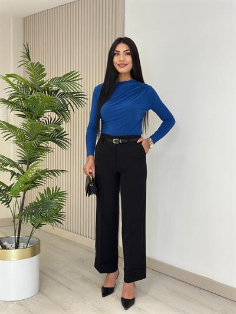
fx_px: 436
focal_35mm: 48
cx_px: 118
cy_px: 157
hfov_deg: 30.3
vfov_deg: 39.6
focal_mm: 6.86
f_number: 1.78
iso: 80
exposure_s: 1/238
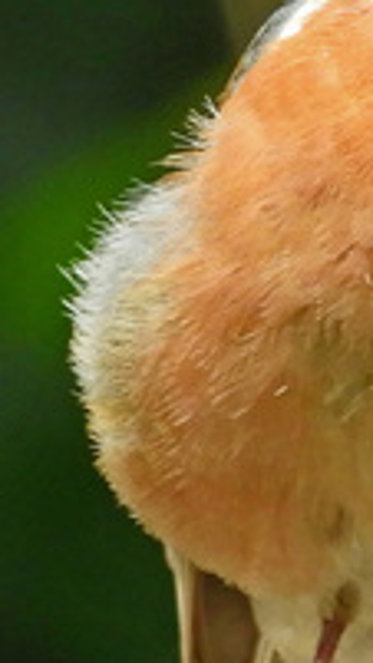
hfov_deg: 0.4
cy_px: 241
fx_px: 55797
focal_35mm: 3172
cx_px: 866
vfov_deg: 0.7
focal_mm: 143.3
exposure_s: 1/250
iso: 220
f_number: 5.6
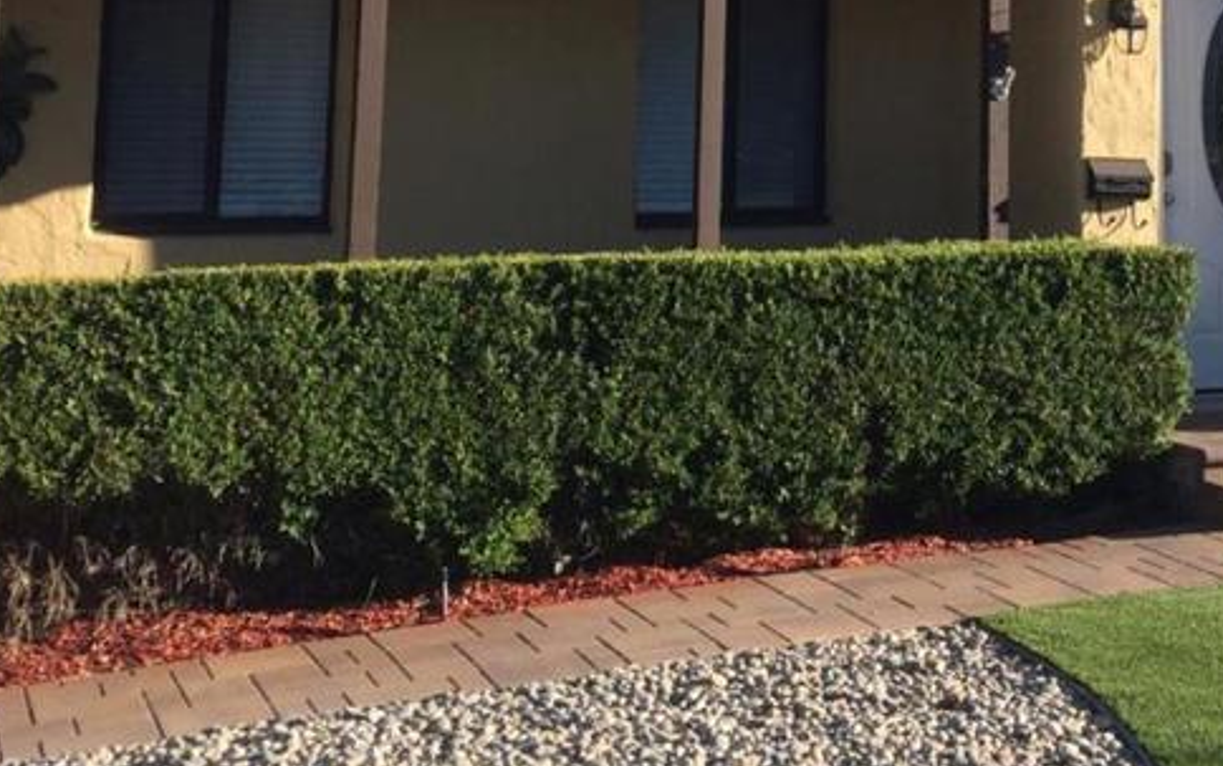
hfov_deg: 30.7
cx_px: 975
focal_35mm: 65
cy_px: -143
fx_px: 2168
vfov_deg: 19.0
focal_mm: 4.15
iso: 32
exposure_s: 1/977
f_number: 2.2
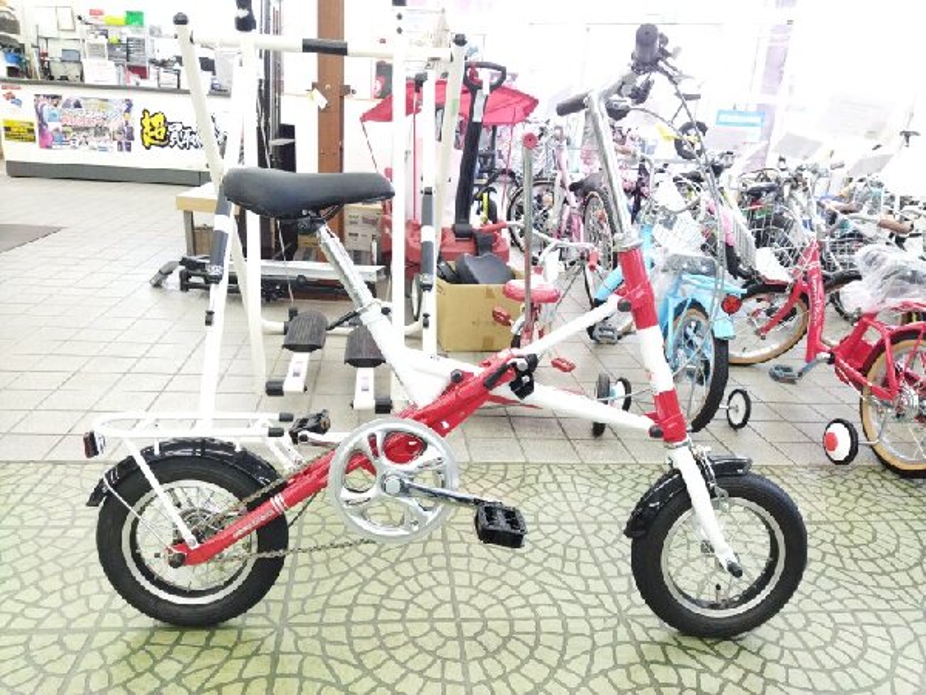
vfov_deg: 51.4
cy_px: 348
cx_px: 463
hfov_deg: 65.3
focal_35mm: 27
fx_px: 722
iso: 819
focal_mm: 4.71
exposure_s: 1/300
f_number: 1.79
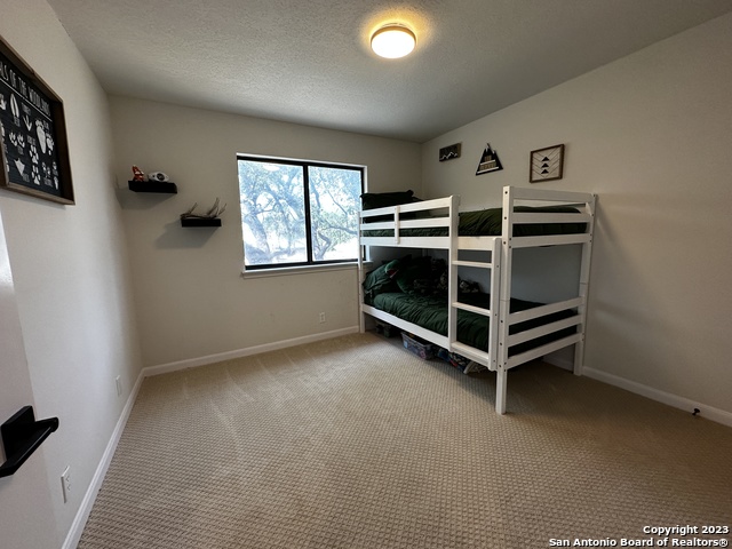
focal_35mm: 14
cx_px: 366
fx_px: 296
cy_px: 274
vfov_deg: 85.7
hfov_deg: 102.1
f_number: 2.2
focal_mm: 2.22
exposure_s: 1/120
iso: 160
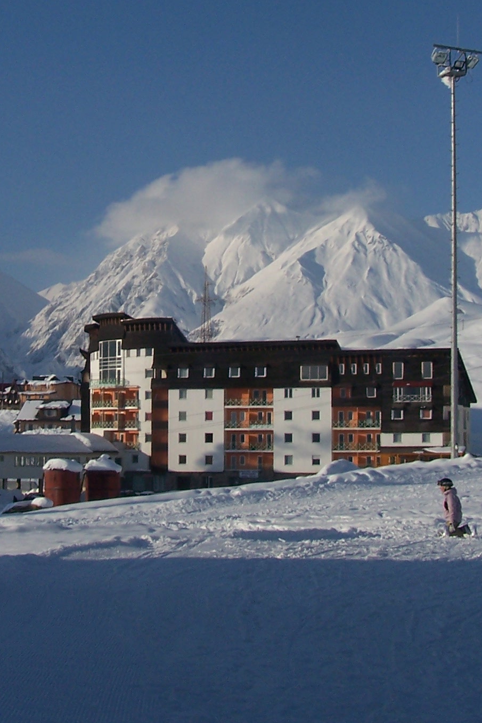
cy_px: 222
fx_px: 1506
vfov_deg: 26.8
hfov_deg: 18.1
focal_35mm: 75
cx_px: 153
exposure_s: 1/800
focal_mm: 6.3
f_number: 5.6
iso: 80
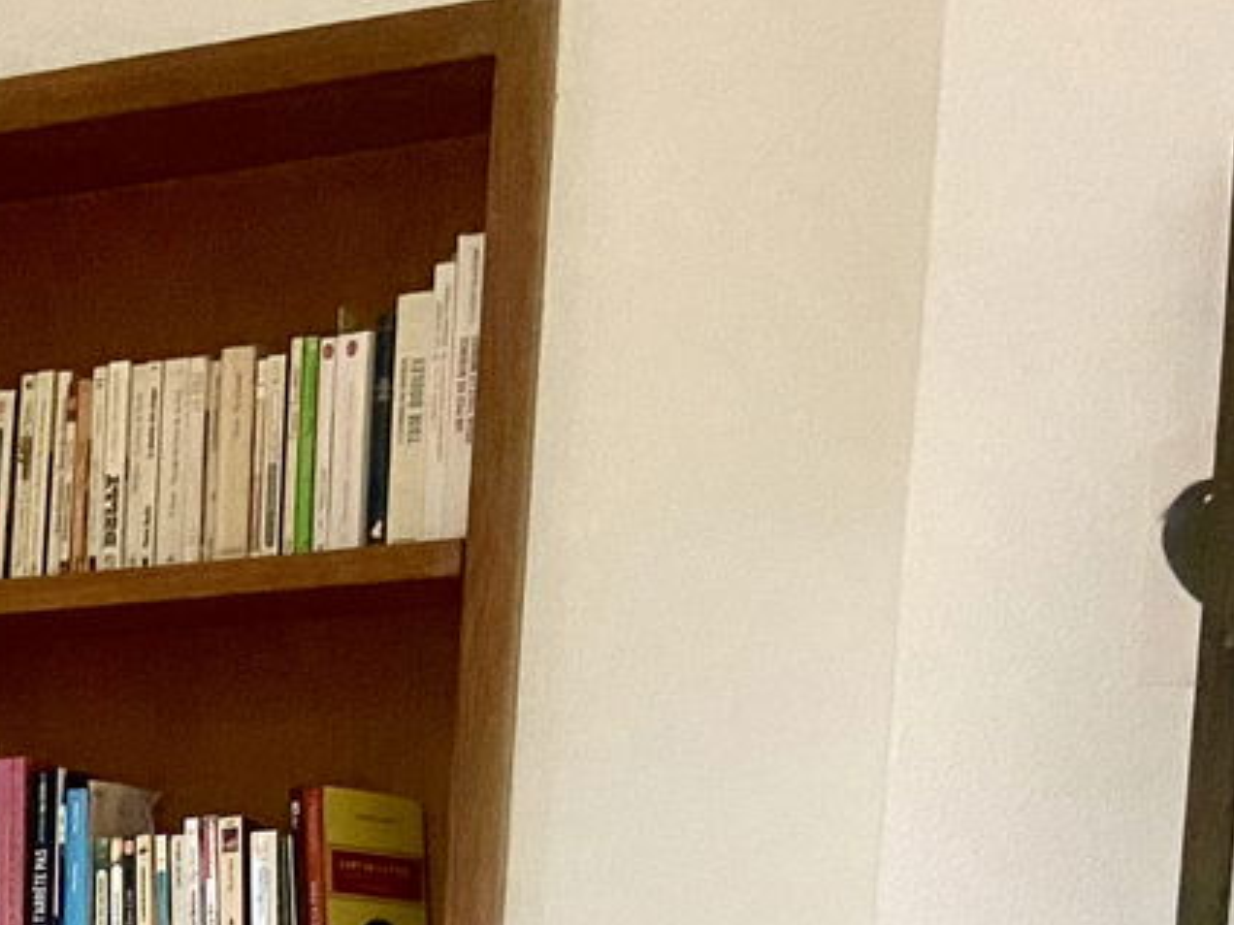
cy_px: 1626
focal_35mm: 98
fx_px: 3494
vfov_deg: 13.6
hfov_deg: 18.2
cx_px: -506
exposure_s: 1/59
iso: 500
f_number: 1.8
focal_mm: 4.25
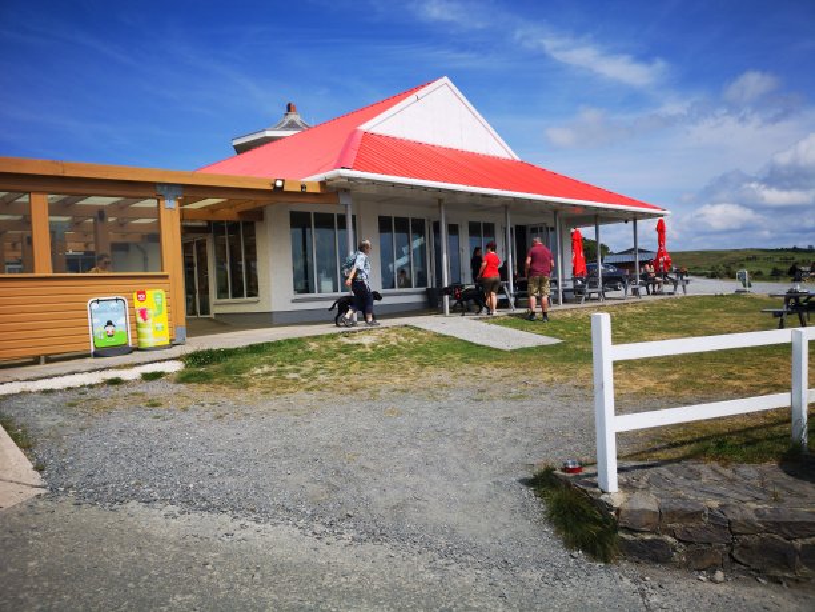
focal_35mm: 27
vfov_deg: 51.4
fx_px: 636
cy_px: 306
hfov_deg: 65.3
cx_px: 408
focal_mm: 3.95
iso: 50
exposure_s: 1/3215
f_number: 1.8
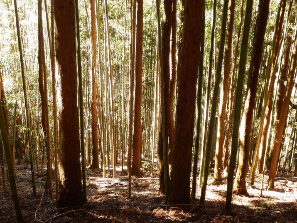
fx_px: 403
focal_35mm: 47
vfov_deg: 30.9
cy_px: 116
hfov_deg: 40.4
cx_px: 143
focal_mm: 7.4
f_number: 4
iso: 200
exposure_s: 1/40
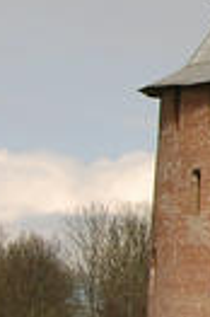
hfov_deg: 2.8
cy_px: 31
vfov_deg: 4.5
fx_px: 4027
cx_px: 1003
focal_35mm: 459
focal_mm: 46
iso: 200
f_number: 9
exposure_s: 1/125
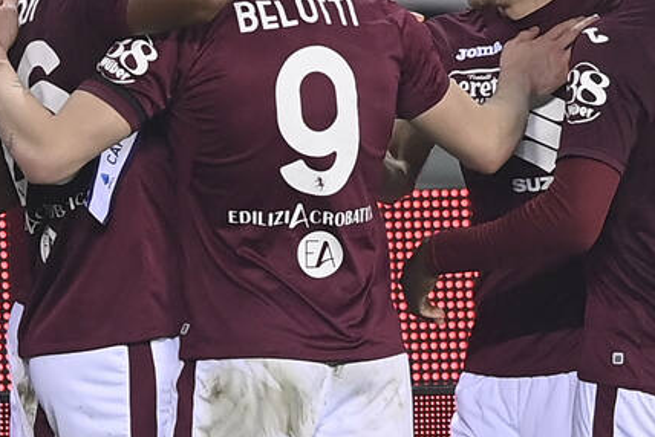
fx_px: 23795
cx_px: 37
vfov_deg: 1.1
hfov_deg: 1.6
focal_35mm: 1307
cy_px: 358
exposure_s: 1/1000
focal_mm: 400
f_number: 4
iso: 2000
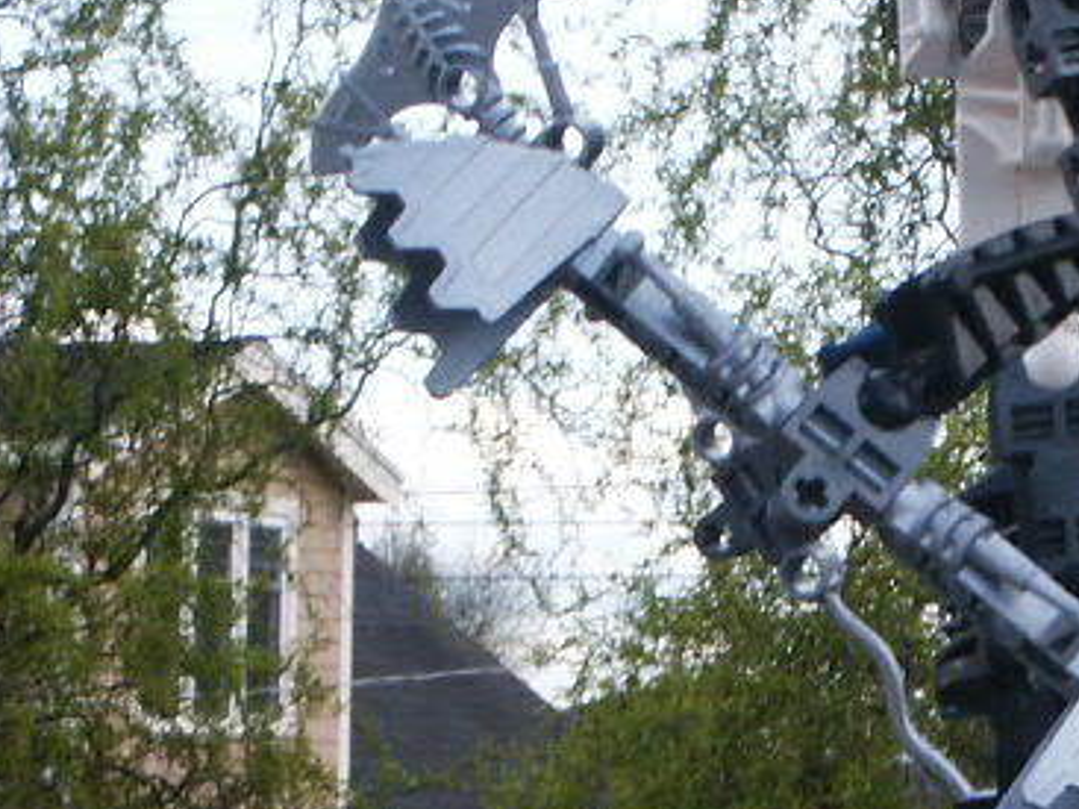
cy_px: 335
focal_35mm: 178
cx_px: 1155
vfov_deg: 8.3
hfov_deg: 11.0
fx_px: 5547
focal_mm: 10.65
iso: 64
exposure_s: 1/90
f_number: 8
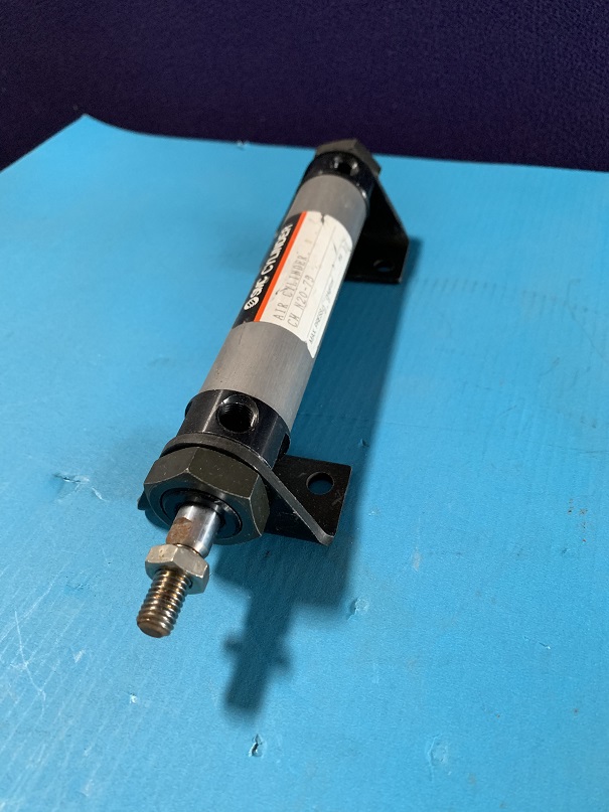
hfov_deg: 53.1
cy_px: 406
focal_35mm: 26
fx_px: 610
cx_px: 304
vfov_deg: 67.3
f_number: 1.8
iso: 400
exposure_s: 1/53
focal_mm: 4.25
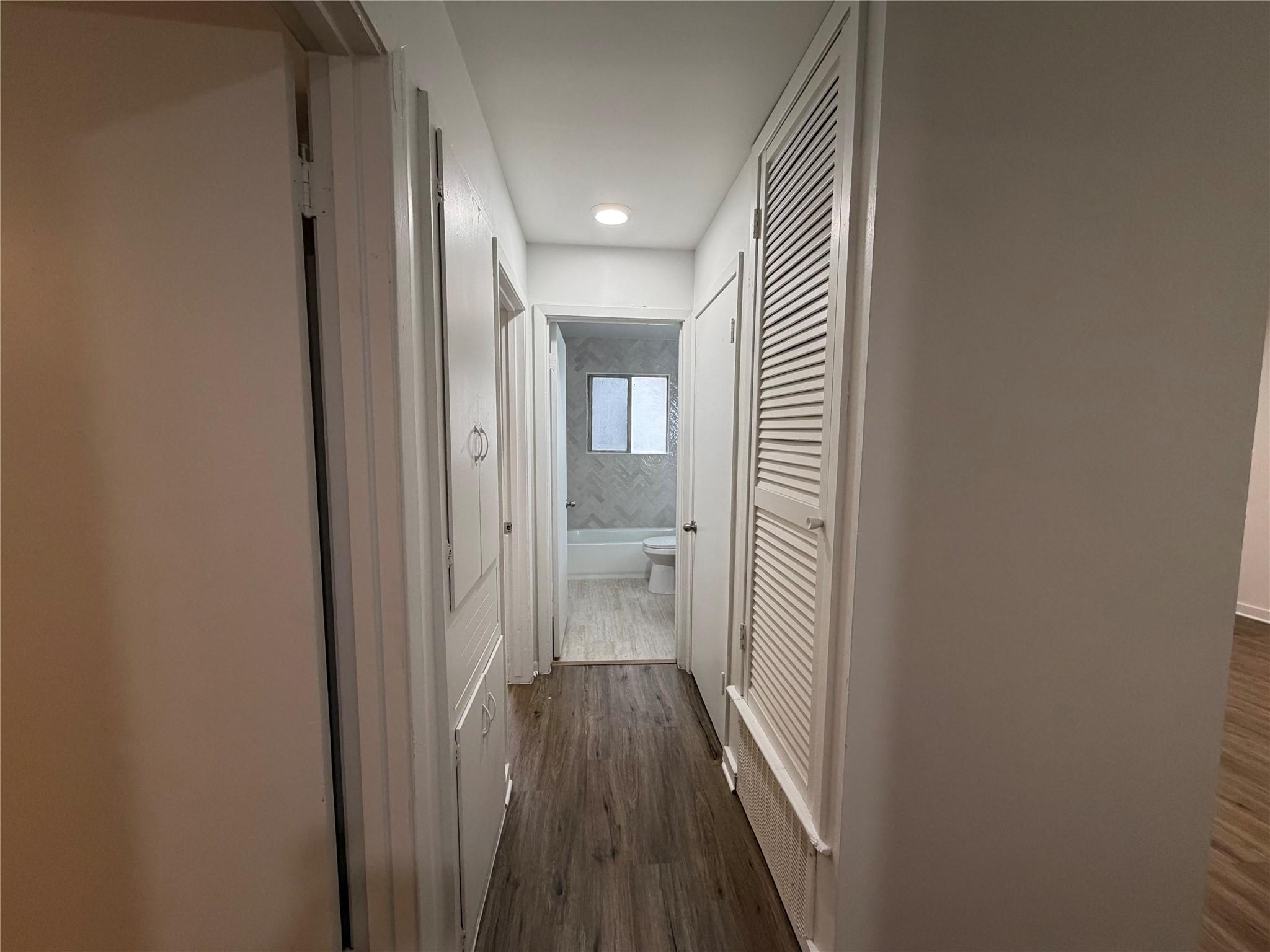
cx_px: 635
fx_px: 514
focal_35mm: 14
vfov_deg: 85.7
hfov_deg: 102.1
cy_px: 476
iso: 250
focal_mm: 2.22
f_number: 2.2
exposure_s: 1/120
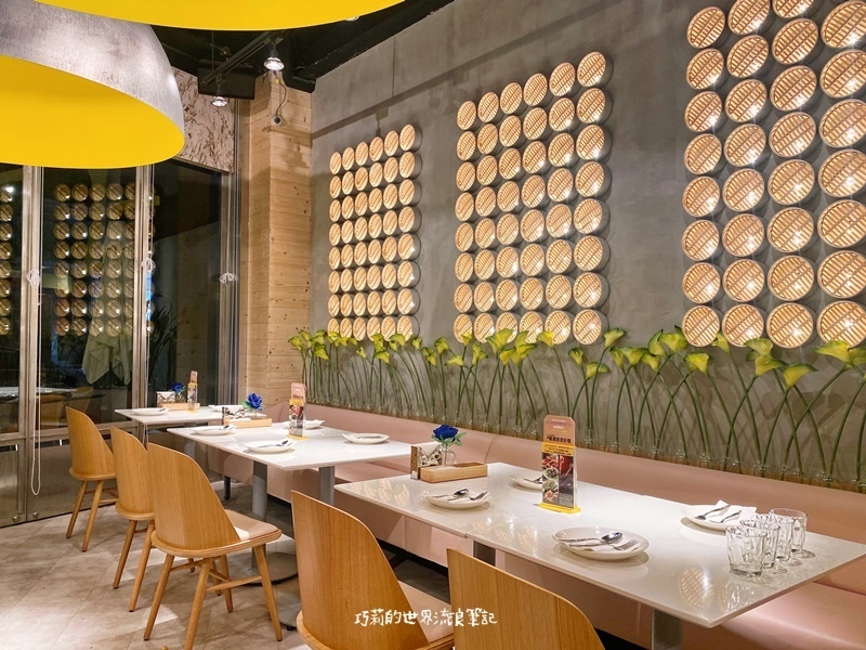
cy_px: 325
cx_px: 433
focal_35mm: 26
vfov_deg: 53.1
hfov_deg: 67.3
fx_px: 650
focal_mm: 4.25
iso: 80
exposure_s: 1/60
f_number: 1.8
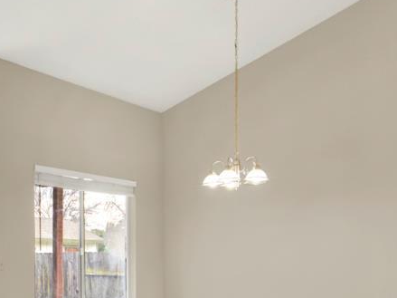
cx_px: -6
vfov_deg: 30.4
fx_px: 527
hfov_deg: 36.7
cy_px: 254
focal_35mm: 46
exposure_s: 1/6
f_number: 14
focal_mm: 14
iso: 100
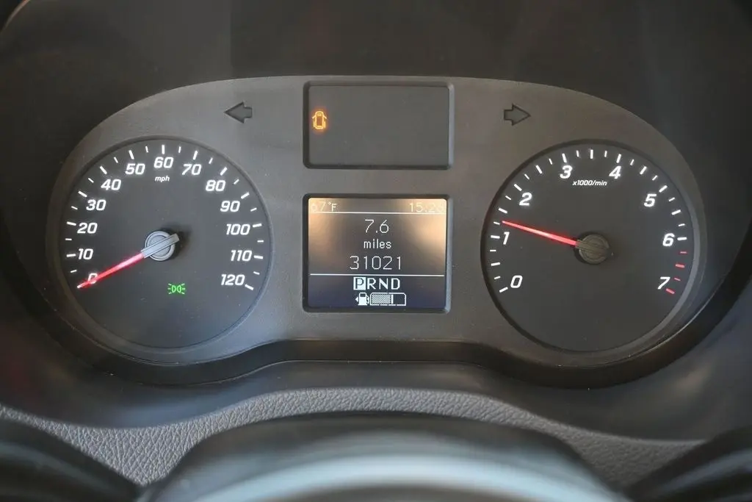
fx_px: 721
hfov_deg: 55.1
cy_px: 251
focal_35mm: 34
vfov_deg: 38.4
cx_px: 376
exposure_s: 1/125
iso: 900
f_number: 4.2
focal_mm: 23
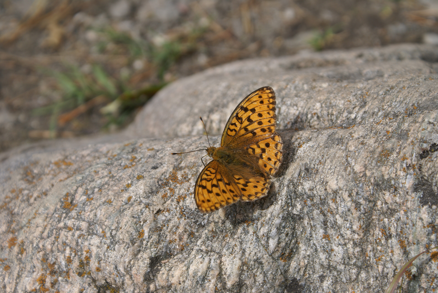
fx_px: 1279
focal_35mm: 105
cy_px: 146
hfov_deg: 19.4
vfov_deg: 13.1
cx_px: 219
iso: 100
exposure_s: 1/125
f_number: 8
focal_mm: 70
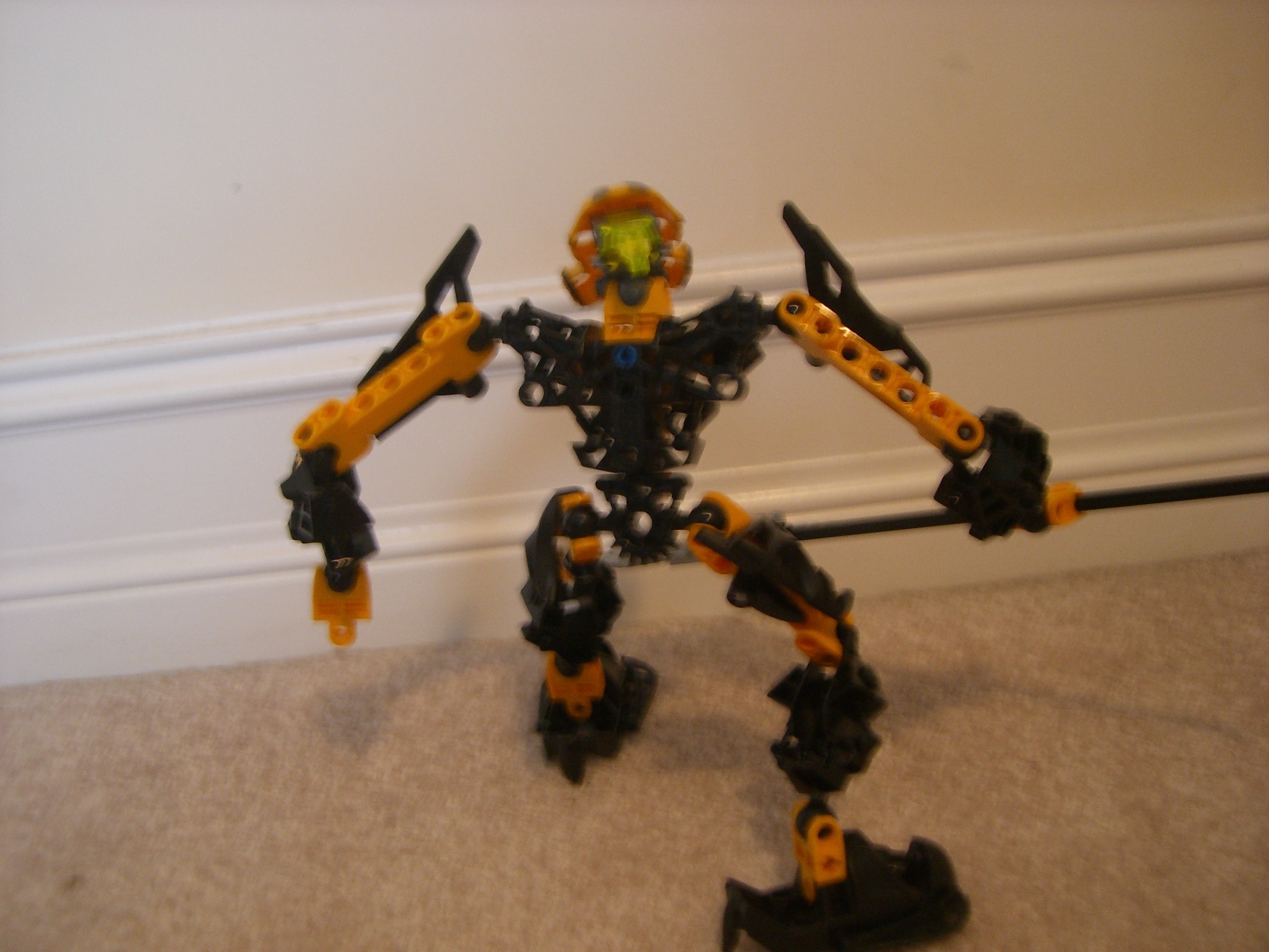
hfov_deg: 49.0
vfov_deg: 37.7
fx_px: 1393
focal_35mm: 38
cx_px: 634
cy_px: 476
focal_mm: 6.2
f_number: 2.7
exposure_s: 1/15
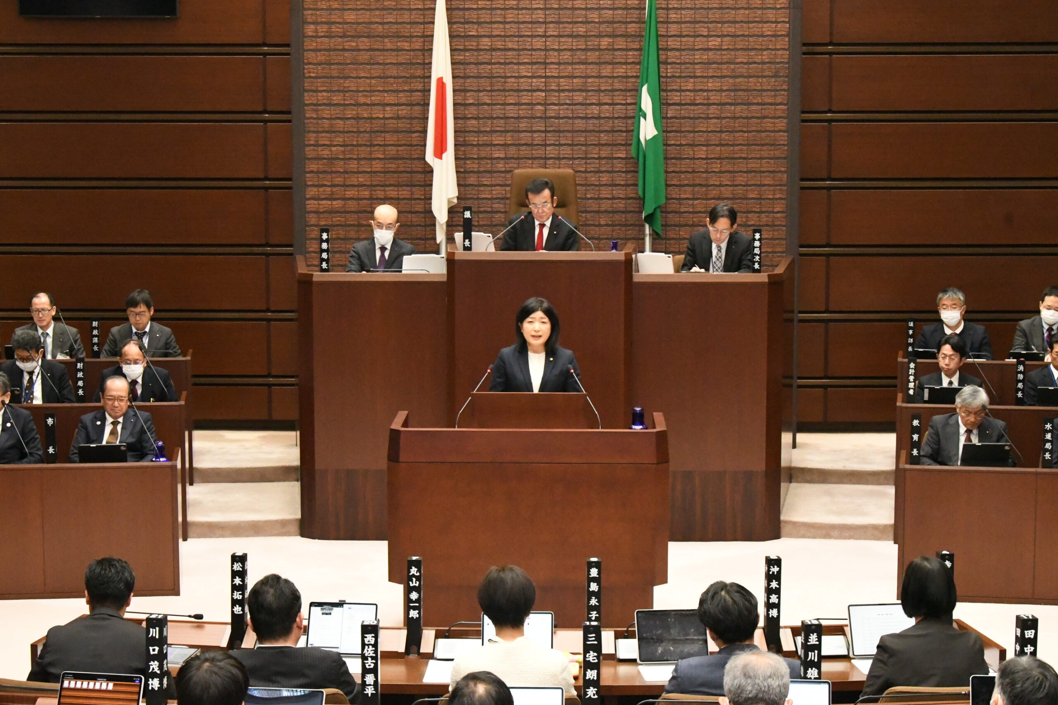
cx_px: 529
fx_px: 2116
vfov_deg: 18.9
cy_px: 352
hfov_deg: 28.1
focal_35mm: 72
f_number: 11
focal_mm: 48
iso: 12800
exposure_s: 1/80
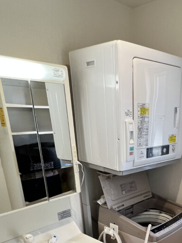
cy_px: 207
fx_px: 224
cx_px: 152
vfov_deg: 51.8
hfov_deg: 41.8
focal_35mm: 32
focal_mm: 1.57
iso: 200
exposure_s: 1/60
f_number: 1.8
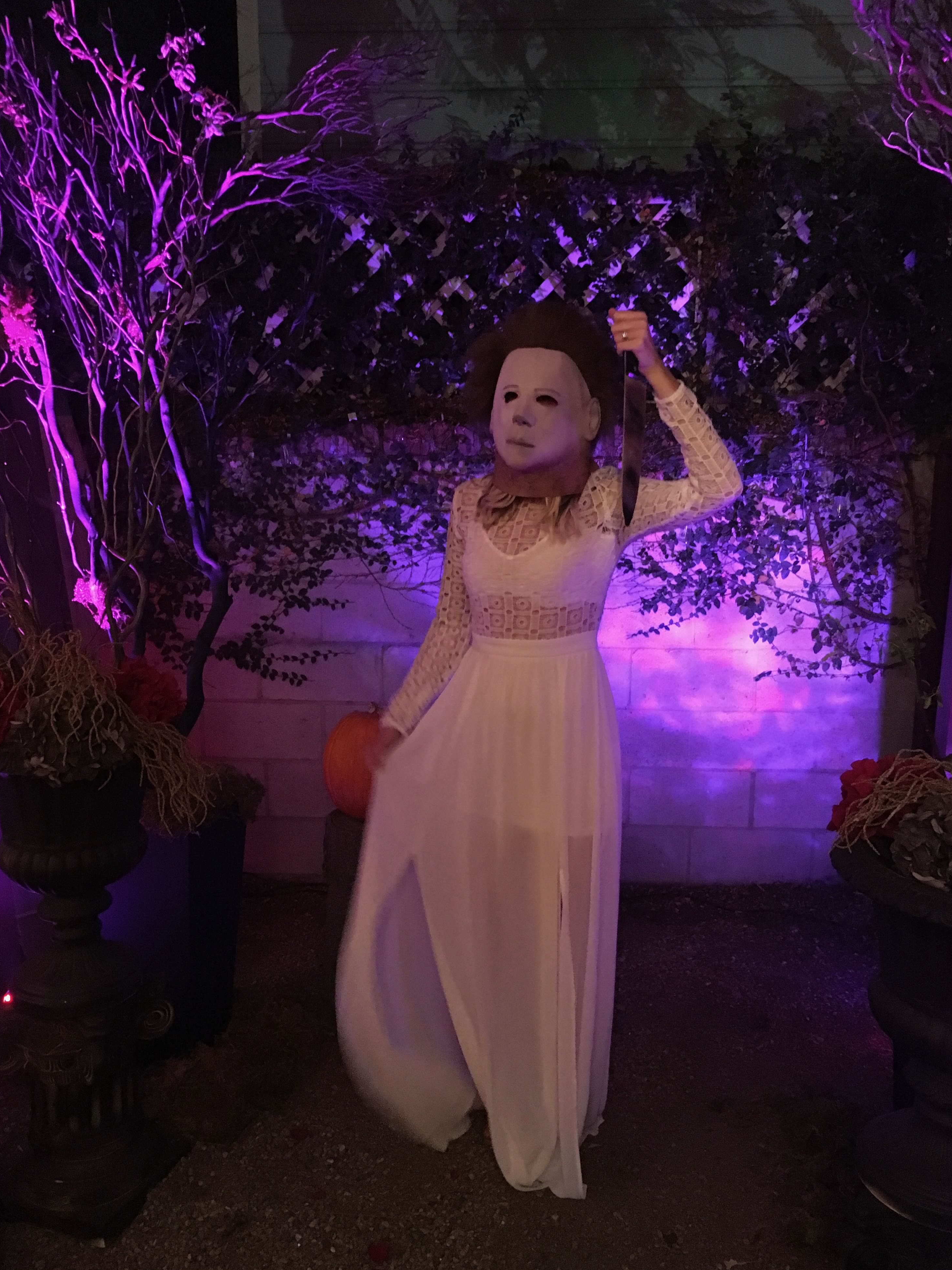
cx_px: 480
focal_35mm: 30
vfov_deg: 60.0
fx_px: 1100
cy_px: 654
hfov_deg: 46.8
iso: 800
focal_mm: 4.15
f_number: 2.2
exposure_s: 1/15
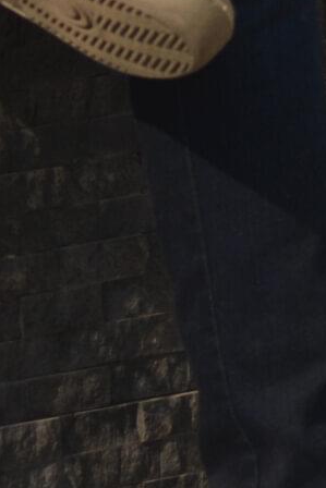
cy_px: -792
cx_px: -204
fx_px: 10002
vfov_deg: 2.8
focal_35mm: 737
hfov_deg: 1.9
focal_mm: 86
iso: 200
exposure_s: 1/2500
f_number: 4
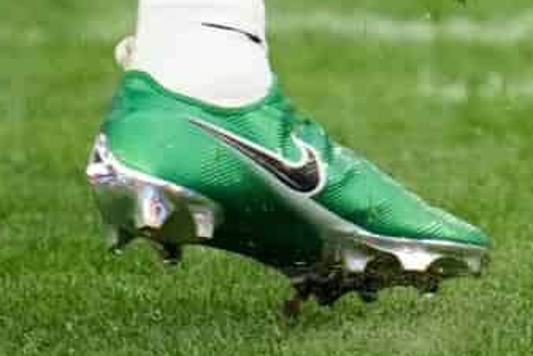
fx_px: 36049
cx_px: 1052
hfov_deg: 0.8
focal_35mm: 2435
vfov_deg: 0.6
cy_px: -649
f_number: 2.8
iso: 4000
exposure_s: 1/2500
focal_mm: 400
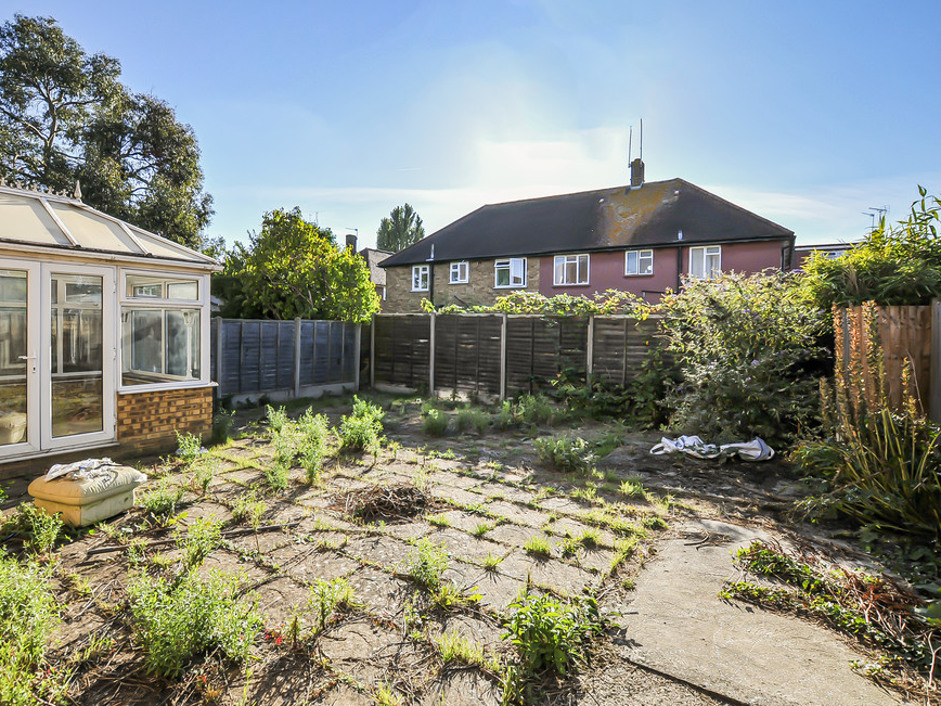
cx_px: 422
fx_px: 462
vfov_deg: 74.7
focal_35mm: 17
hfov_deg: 90.7
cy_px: 343
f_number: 5.6
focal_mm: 10
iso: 200
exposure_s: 1/640
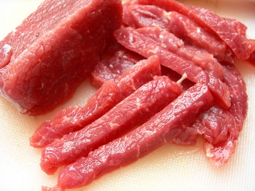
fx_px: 280
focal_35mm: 38
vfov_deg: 37.7
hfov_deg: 49.0
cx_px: 128
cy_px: 96
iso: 50
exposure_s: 1/56.8
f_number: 2.8
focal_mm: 7.8
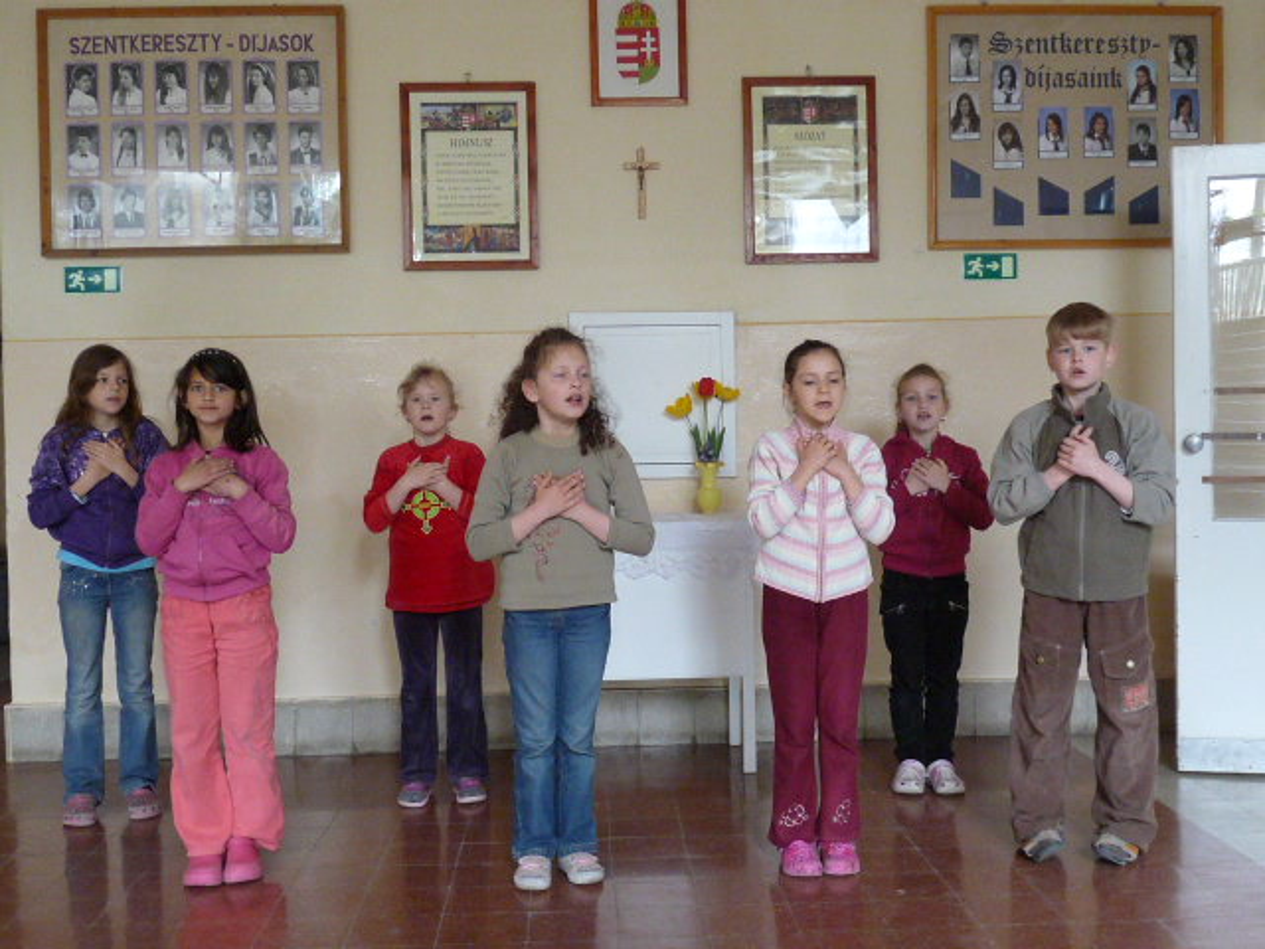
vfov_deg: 36.8
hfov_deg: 47.9
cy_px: 474
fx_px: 1425
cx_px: 632
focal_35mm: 39
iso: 400
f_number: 2.8
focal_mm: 4.8
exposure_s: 1/20
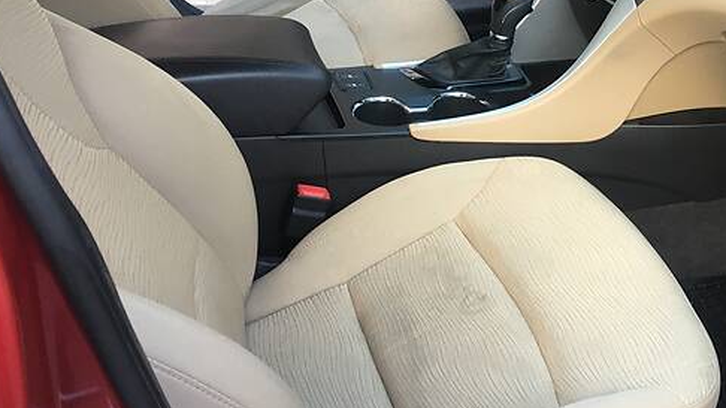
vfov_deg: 22.8
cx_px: 529
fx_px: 1001
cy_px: 99
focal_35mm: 52
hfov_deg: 39.0
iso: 32
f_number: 2.2
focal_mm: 4.2
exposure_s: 1/33
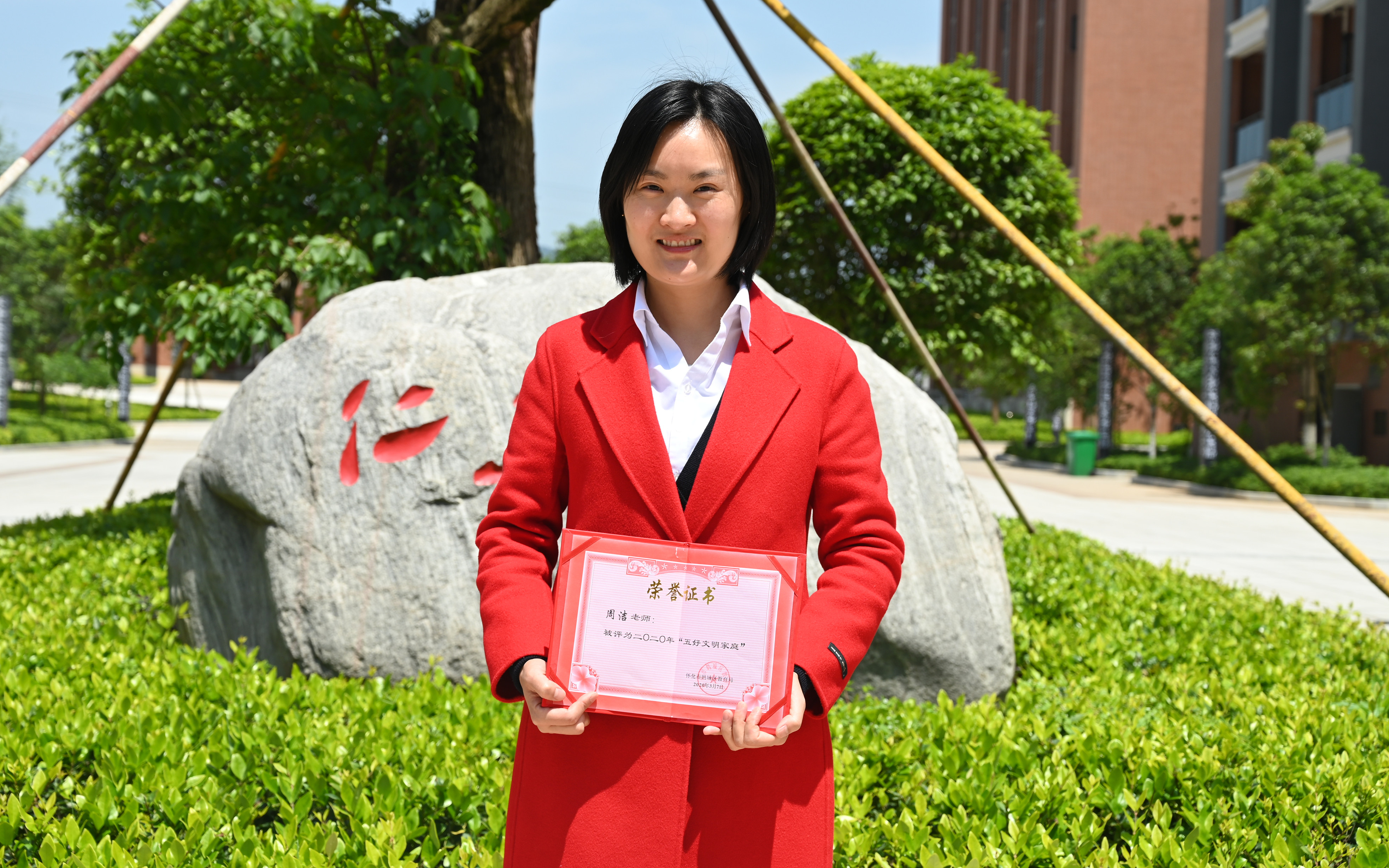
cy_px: 440
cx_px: 697
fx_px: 2158
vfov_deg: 22.7
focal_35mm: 57
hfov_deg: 35.7
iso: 100
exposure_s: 1/320
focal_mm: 55
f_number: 6.3
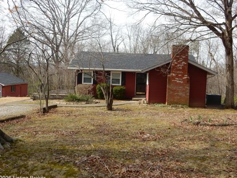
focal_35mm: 39
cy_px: 90
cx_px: 123
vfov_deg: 36.8
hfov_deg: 47.9
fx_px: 267
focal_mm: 6.4
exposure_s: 1/640
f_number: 4
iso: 125
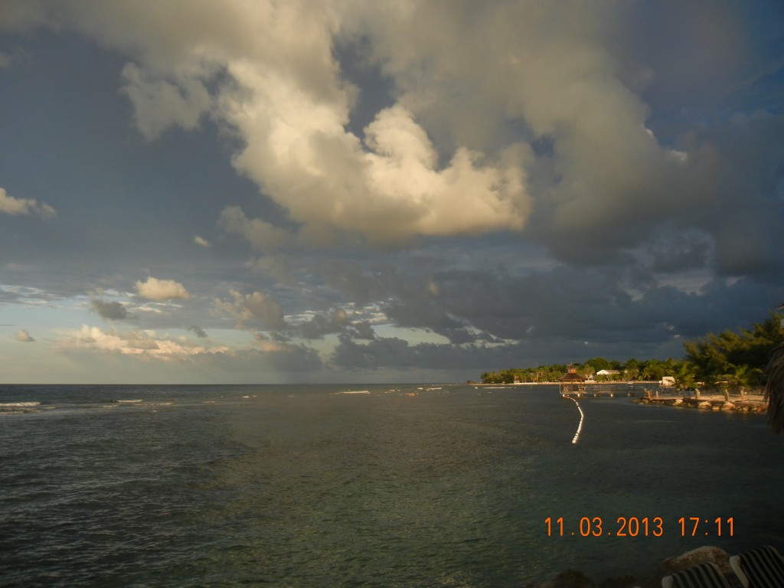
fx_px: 679
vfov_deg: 46.8
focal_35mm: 30
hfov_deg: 60.0
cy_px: 294
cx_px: 392
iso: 160
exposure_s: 1/550
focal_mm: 5.4
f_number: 3.5
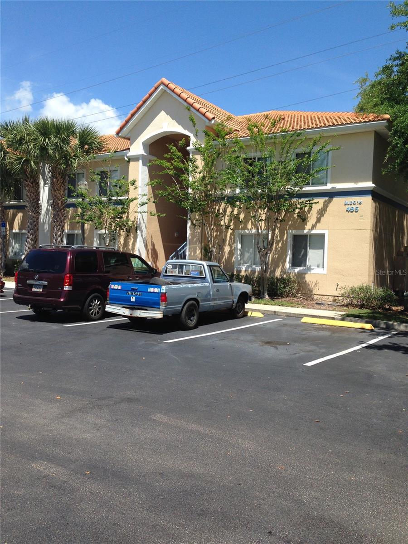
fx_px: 519
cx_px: 204
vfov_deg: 55.4
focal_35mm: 33
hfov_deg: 42.9
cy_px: 272
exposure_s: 1/1355
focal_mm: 4.12
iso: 50
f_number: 2.4
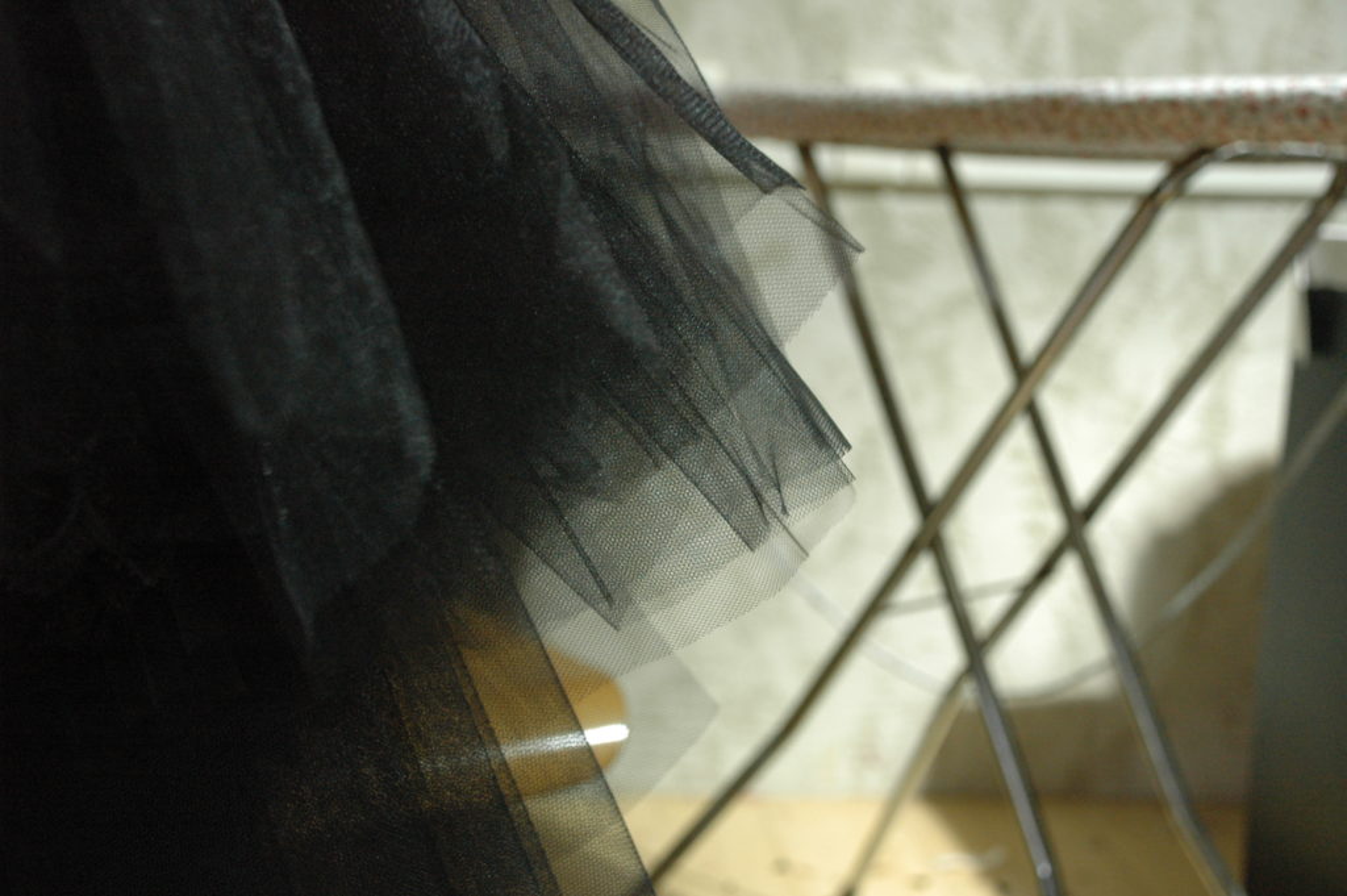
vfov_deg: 28.9
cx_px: 674
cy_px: 448
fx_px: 1738
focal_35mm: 46
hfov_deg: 42.4
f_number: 4.2
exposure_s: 1/60
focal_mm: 31
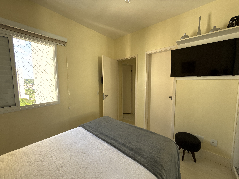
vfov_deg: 85.7
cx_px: 120
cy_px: 90
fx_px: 97
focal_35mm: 14
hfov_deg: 102.1
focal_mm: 2.22
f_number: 2.2
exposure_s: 1/99
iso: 64
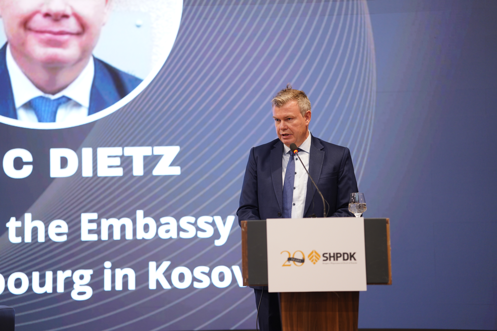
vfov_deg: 16.1
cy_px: 166
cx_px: 248
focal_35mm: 85
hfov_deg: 23.9
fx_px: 1173
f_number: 1.4
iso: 500
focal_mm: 85
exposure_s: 1/125
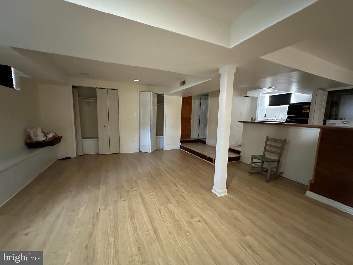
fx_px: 143
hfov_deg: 102.1
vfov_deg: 85.7
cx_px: 176
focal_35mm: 14
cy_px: 132
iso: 1000
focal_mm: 2.22
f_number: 2.2
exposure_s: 1/40
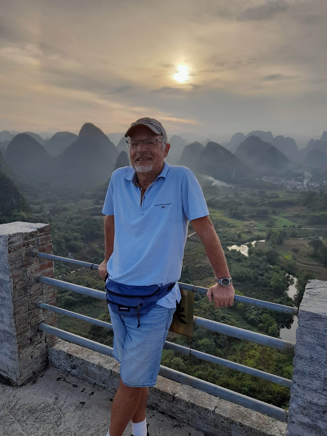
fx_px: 315
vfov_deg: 69.4
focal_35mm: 25
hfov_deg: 54.9
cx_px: 164
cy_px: 218
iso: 20
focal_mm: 4.6
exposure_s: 1/246
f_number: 2
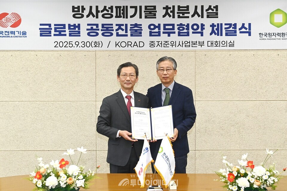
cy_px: 96
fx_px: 351
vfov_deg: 30.5
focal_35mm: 44
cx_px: 144
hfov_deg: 44.5
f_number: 5.6
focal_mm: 44
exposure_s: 1/250
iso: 2000
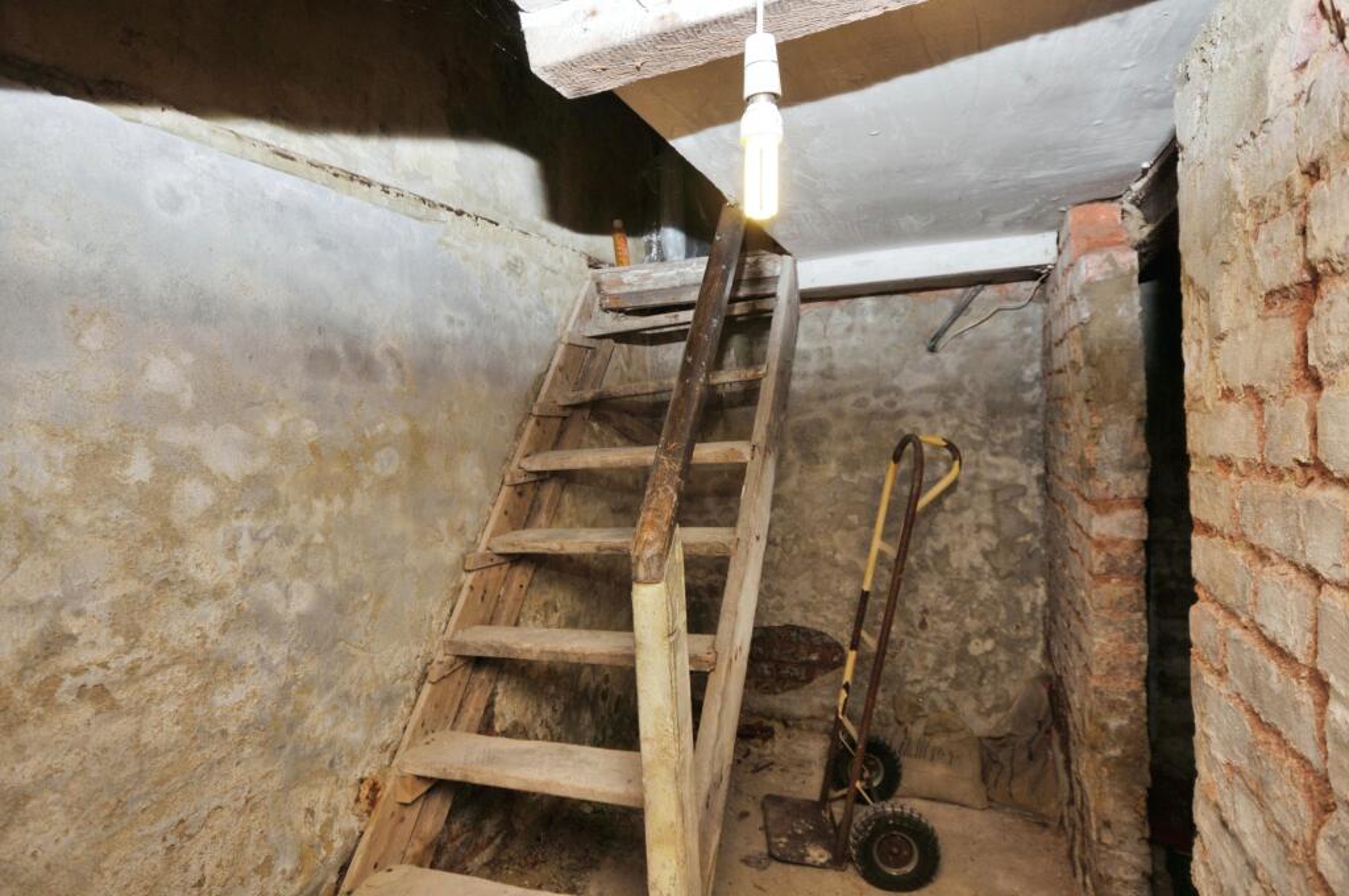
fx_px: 730
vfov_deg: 63.1
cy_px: 448
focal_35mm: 20
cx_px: 674
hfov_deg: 85.5
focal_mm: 13
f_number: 5
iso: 200
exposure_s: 1/60
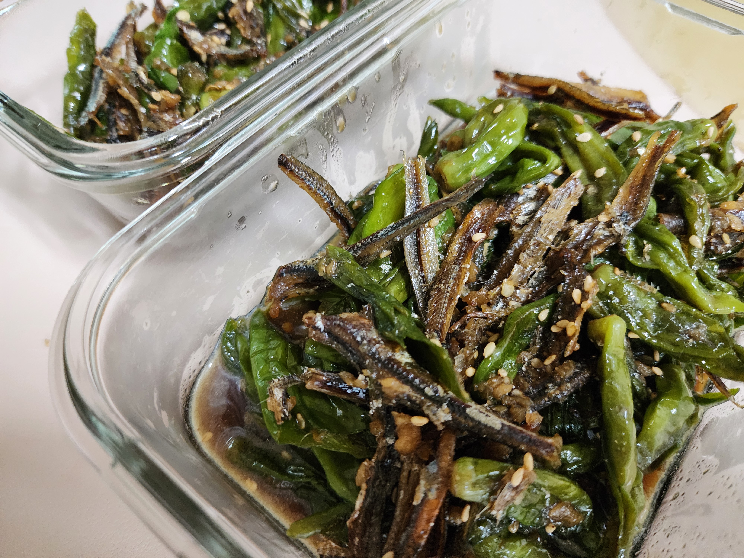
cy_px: 279
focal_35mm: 23
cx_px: 372
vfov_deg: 58.9
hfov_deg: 73.9
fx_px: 494
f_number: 1.8
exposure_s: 1/120
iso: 1000
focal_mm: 6.4
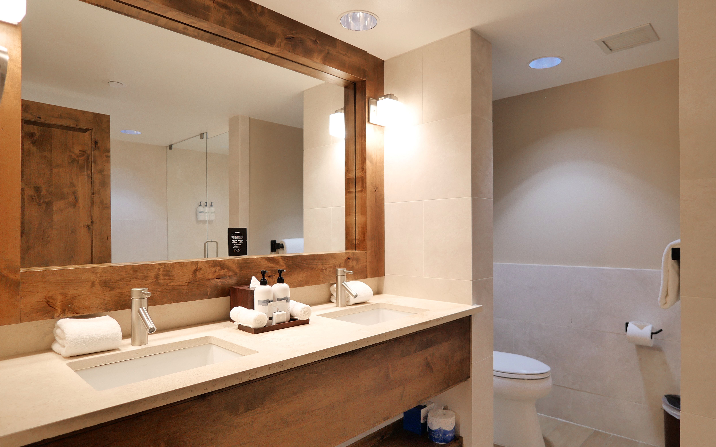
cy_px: 224
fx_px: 371
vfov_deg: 62.2
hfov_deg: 88.0
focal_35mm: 19
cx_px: 367
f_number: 1.7
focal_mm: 9
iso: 800
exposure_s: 1/60
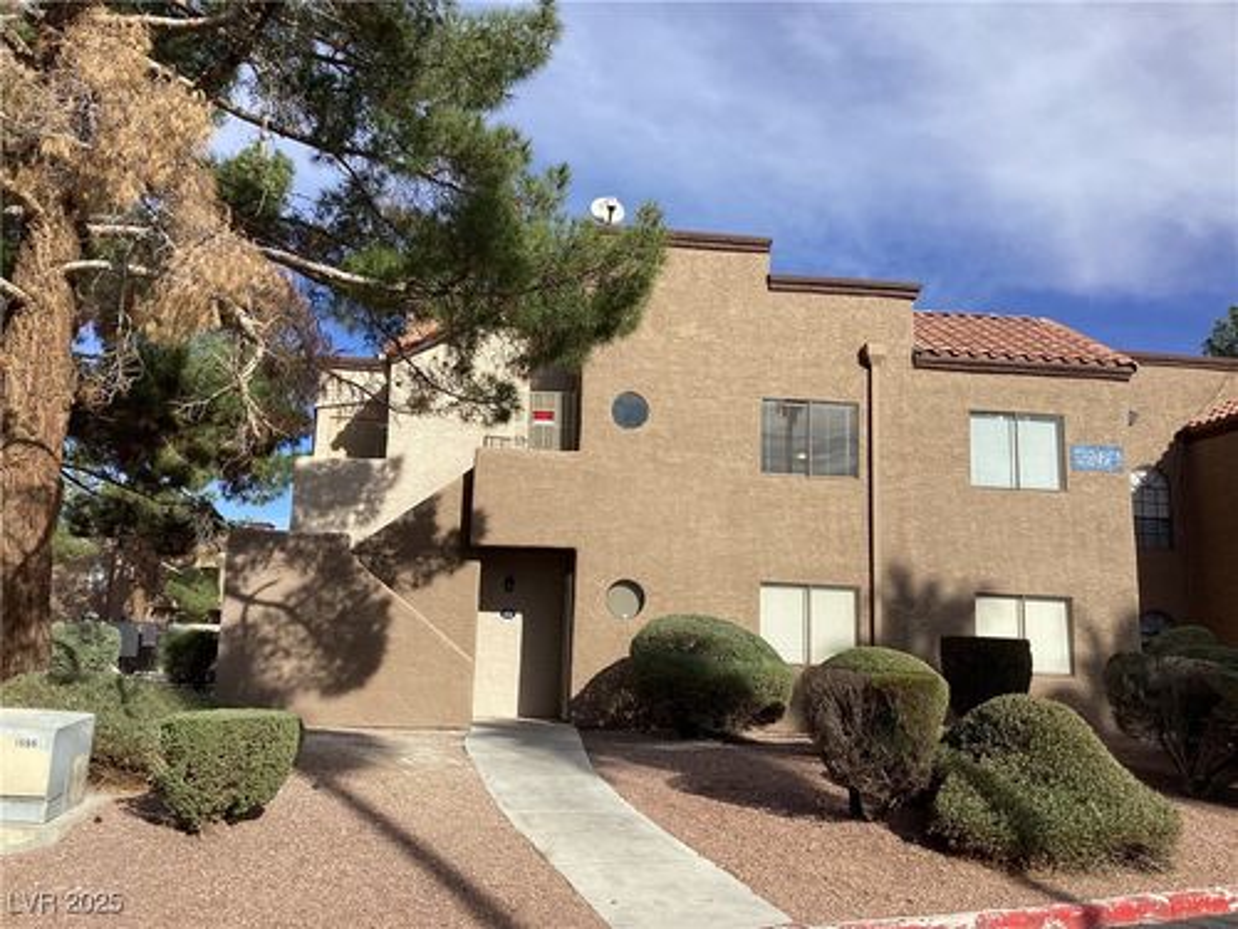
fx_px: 1109
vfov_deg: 45.4
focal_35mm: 31
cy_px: 464
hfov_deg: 58.4
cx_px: 619
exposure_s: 1/1508
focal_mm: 3.3
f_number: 2.4
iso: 25
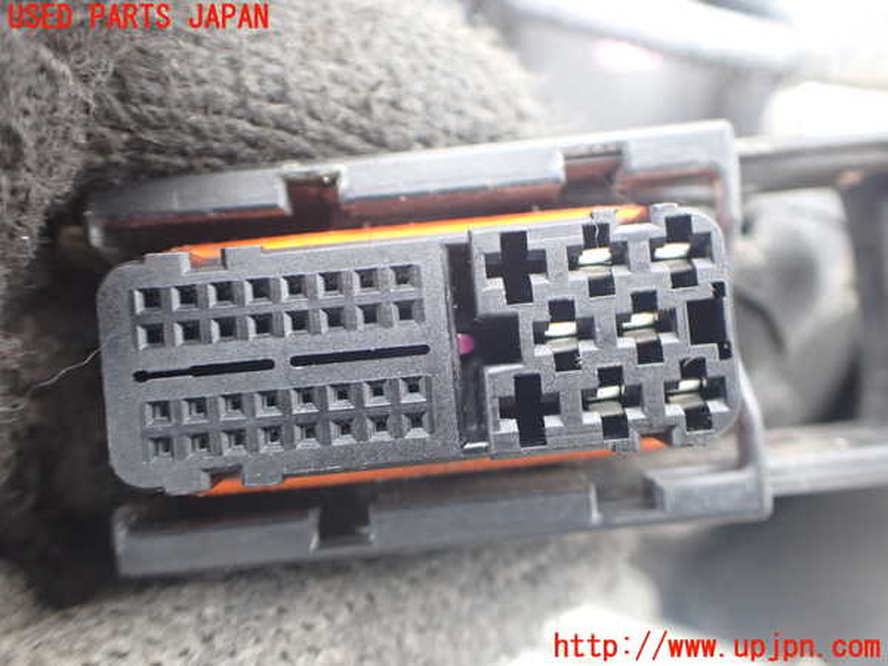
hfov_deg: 60.0
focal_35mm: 30
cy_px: 333
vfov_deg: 46.8
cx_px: 444
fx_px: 770
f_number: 2.3
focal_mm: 5.4
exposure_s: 1/125
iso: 500
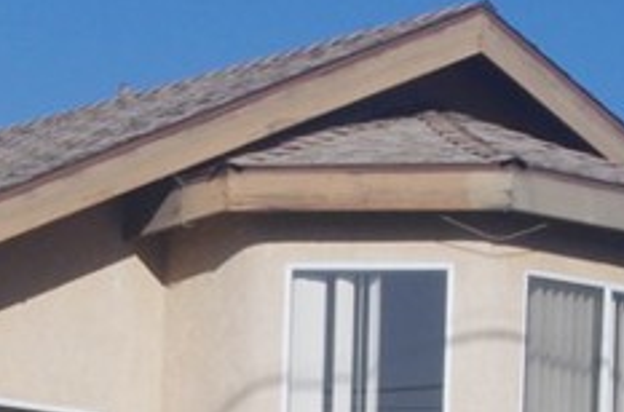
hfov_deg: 8.2
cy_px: 752
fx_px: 4339
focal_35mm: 251
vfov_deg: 5.4
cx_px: 11
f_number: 22
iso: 400
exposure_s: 1/180
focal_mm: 37.5
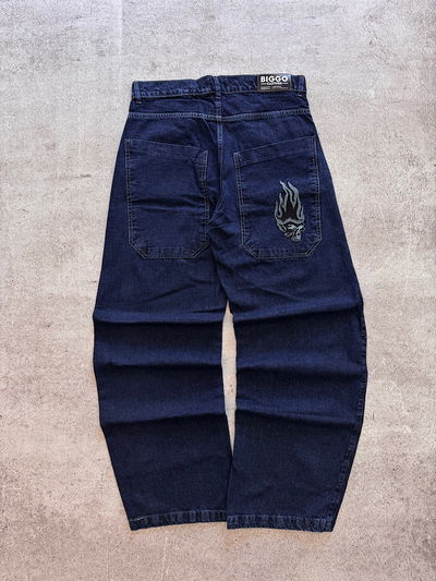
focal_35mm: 24
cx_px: 218
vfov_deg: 71.6
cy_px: 290
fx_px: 403
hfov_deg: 56.8
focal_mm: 6.76
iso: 100
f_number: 1.78
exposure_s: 1/121
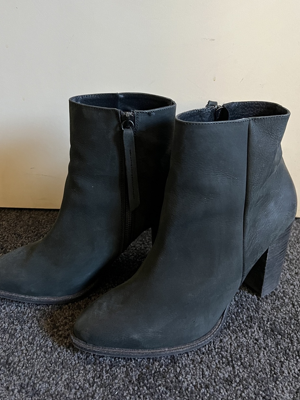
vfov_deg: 53.8
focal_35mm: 34
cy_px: 173
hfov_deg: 41.7
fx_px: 393
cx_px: 133
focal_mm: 5.7
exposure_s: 1/60
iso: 500
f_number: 1.5
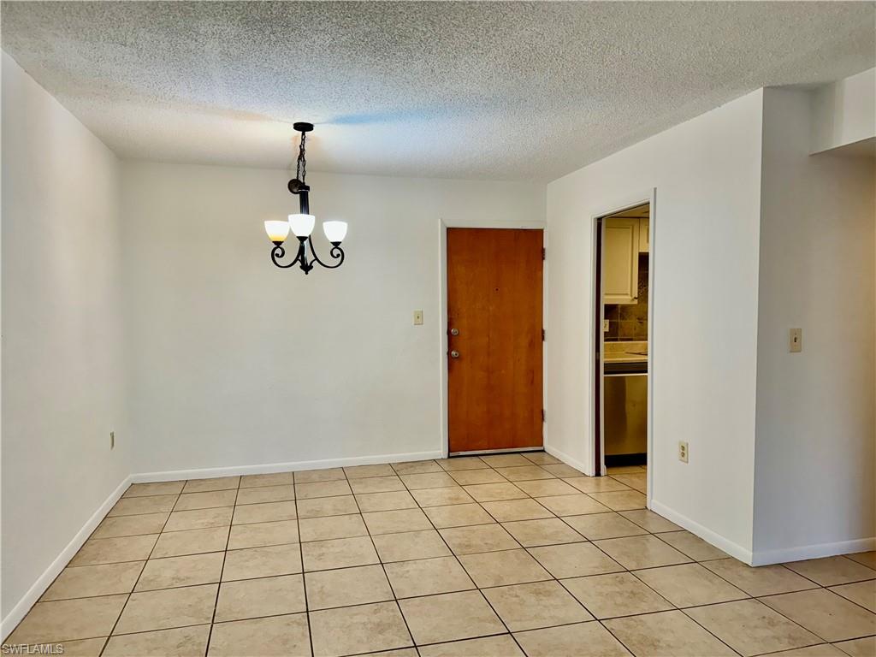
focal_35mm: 24
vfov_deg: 56.8
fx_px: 607
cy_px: 328
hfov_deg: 71.6
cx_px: 438
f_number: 1.78
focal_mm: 6.76
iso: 125
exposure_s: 1/120
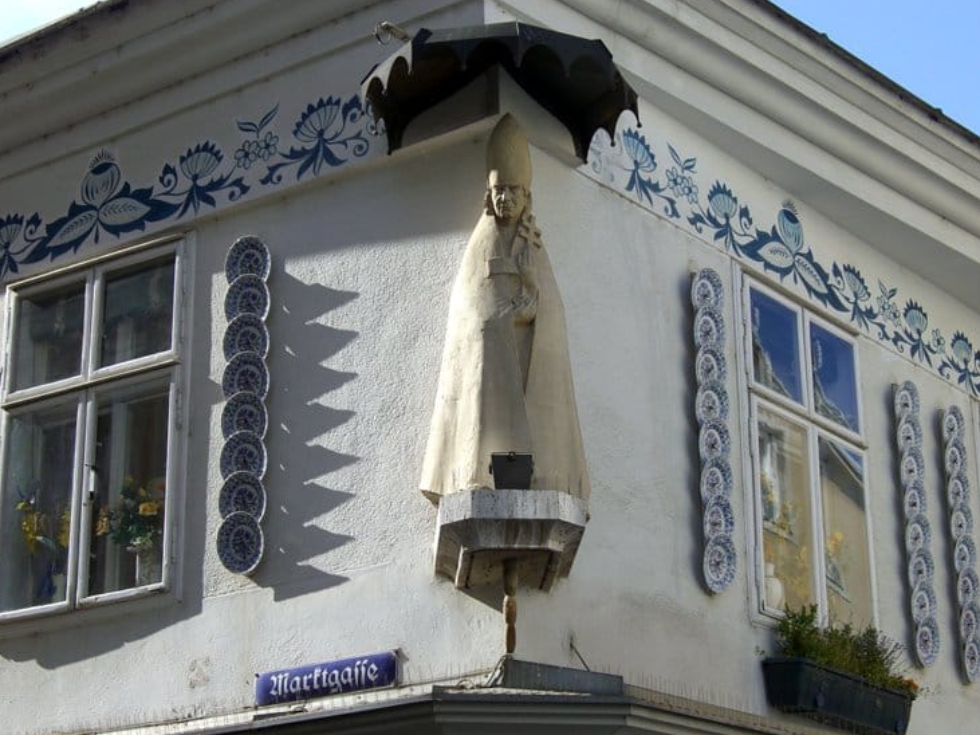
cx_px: 487
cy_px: 368
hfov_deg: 24.7
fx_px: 2236
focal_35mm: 79
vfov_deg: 18.7
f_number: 4.3
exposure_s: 1/500
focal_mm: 16.3
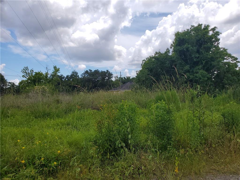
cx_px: 120
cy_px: 90
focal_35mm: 26
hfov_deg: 67.3
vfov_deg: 53.1
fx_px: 180
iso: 50
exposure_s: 1/2082
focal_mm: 4.3
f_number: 2.4
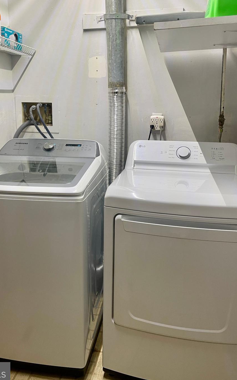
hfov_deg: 41.7
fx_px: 310
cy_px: 170
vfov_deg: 62.7
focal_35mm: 30
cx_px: 101
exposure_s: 1/60
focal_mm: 5.1
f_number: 1.6
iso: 100
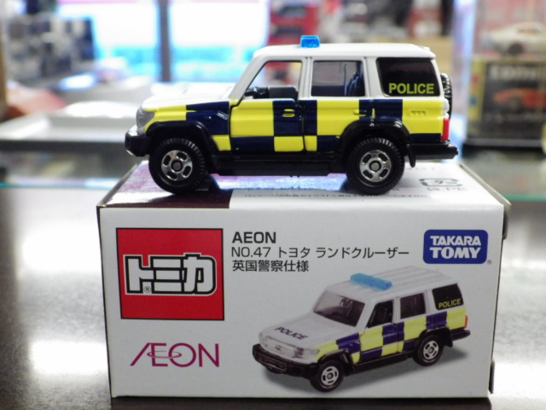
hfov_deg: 38.2
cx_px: 273
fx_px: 789
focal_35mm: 50
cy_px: 205
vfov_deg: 29.1
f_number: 3.8
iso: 800
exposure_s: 1/50
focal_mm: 9
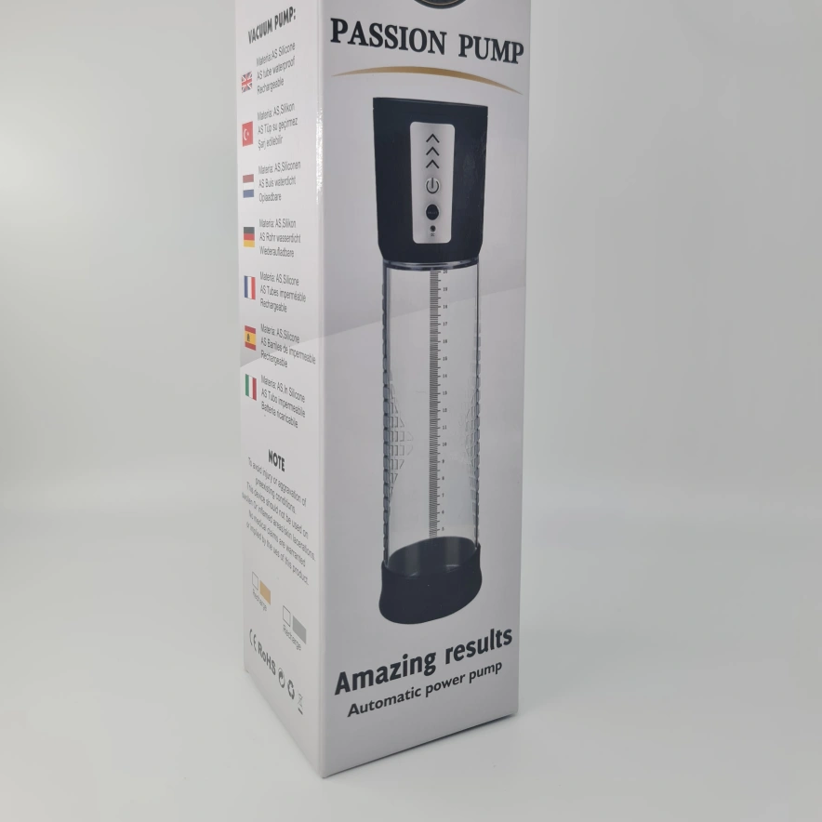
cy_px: 290
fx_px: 806
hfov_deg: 54.0
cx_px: 407
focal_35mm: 30
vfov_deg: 53.2
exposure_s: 1/238
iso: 50
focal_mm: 7
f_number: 1.8
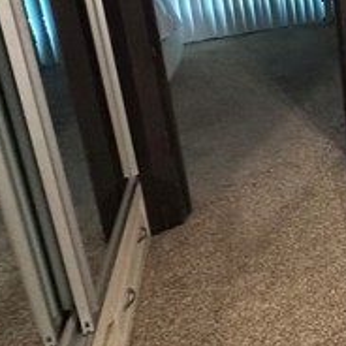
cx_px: 543
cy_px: -32
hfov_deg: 26.1
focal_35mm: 43
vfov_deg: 34.1
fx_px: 486
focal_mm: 2.22
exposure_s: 1/60
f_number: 2.2
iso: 500
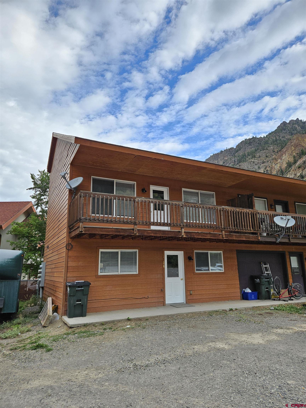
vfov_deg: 73.9
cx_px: 153
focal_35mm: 23
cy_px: 204
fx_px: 271
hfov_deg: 58.9
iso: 32
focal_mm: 5.4
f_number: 1.8
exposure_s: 1/516
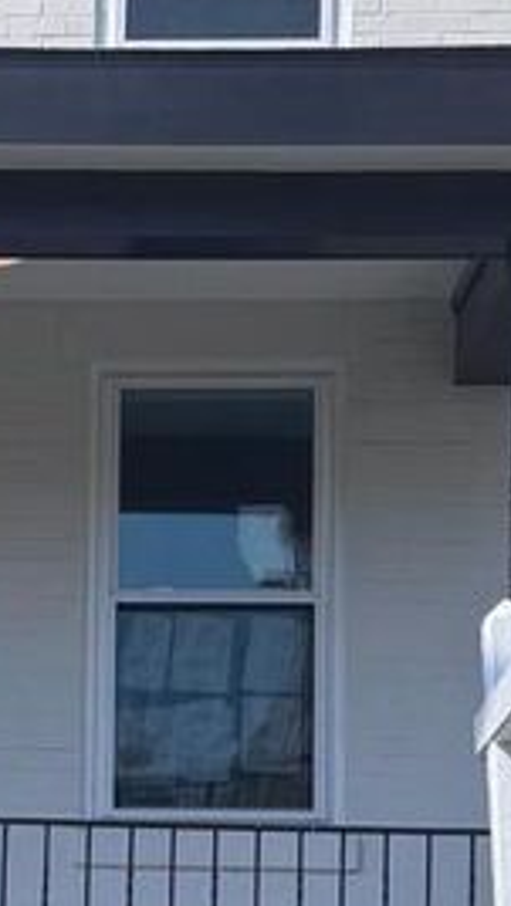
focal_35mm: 58
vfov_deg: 35.1
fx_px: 1395
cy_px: 208
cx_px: 149
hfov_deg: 20.6
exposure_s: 1/5348
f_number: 1.78
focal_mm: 6.76
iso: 80
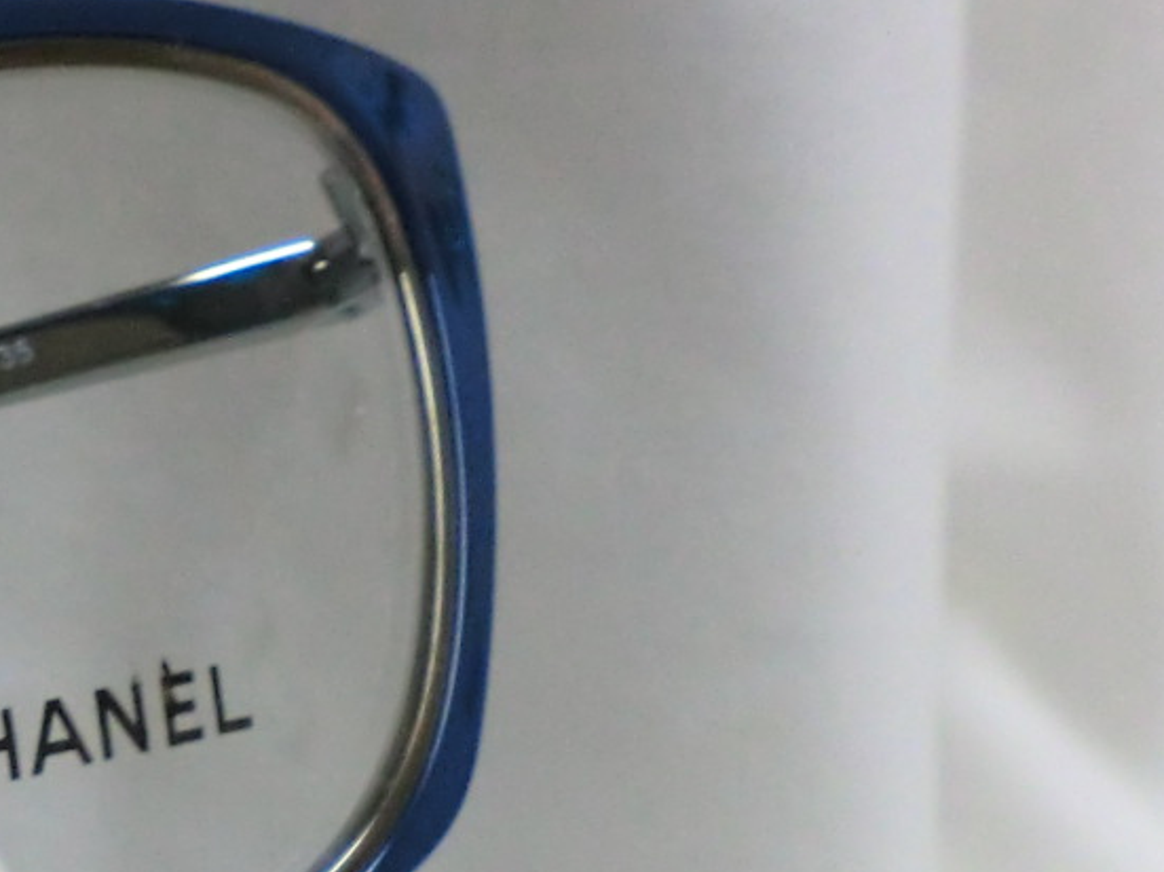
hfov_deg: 14.9
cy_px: 1529
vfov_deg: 11.6
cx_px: -769
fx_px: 4001
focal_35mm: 119
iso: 160
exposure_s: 1/60
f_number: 3.5
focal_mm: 5.8
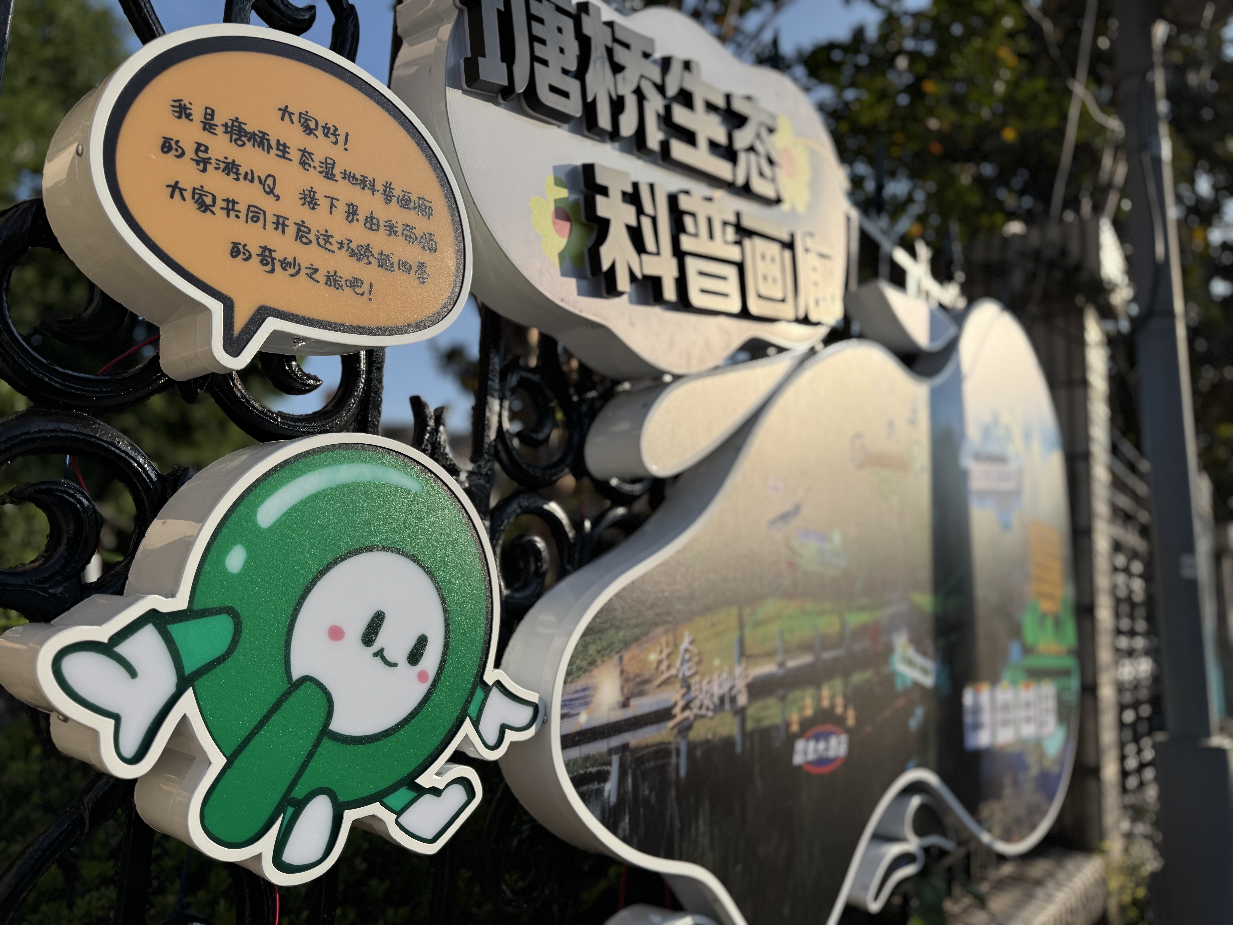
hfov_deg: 71.6
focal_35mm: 24
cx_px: 616
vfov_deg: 56.8
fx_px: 855
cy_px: 462
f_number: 1.78
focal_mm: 6.76
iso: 80
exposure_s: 1/6410
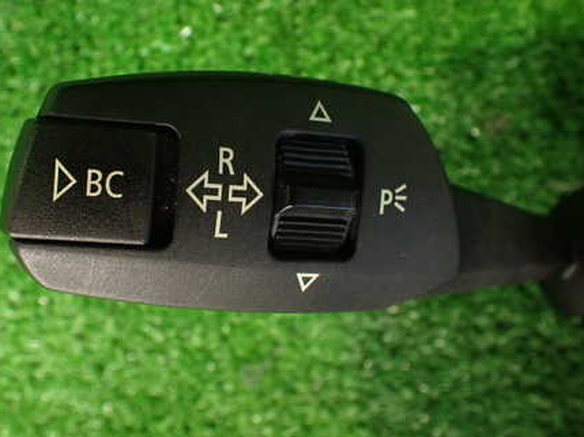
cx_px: 237
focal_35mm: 42
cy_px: 176
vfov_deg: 34.2
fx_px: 708
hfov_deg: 44.6
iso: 800
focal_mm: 5.4
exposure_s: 1/40
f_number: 2.3
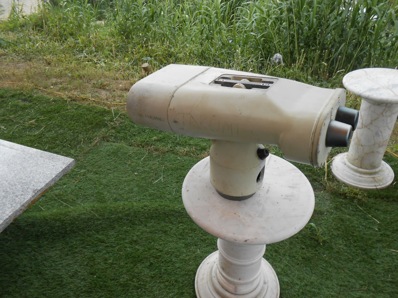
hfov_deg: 67.3
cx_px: 199
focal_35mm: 26
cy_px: 149
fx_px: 299
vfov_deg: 53.1
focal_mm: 4.6
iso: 80
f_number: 3.5
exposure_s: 1/320
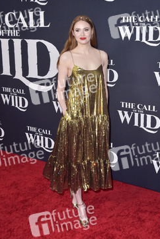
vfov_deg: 46.4
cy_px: 122
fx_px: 279
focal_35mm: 42
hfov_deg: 31.9
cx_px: 82
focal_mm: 38
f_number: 7.1
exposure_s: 1/250
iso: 500
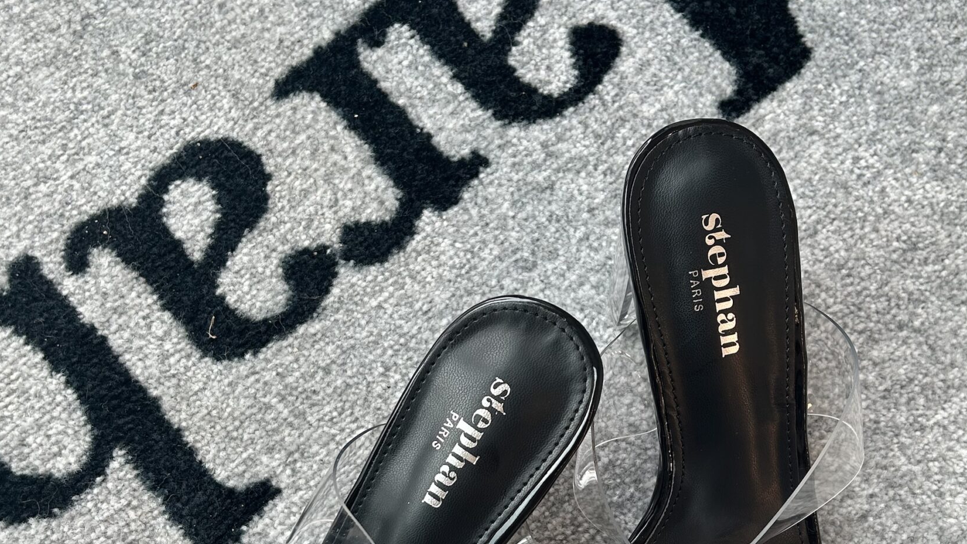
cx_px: 504
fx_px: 1128
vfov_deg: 26.7
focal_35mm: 44
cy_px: 413
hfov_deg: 46.4
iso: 40
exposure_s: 1/183
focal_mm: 5.7
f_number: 1.5
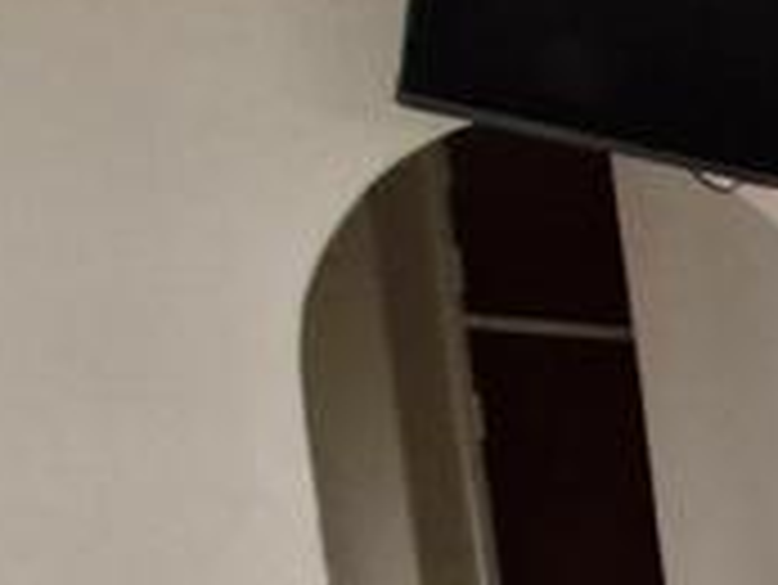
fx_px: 1349
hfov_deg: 17.3
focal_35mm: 60
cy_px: 644
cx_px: 1695
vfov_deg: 23.0
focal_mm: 1.74
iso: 320
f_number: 2.2
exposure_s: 1/50
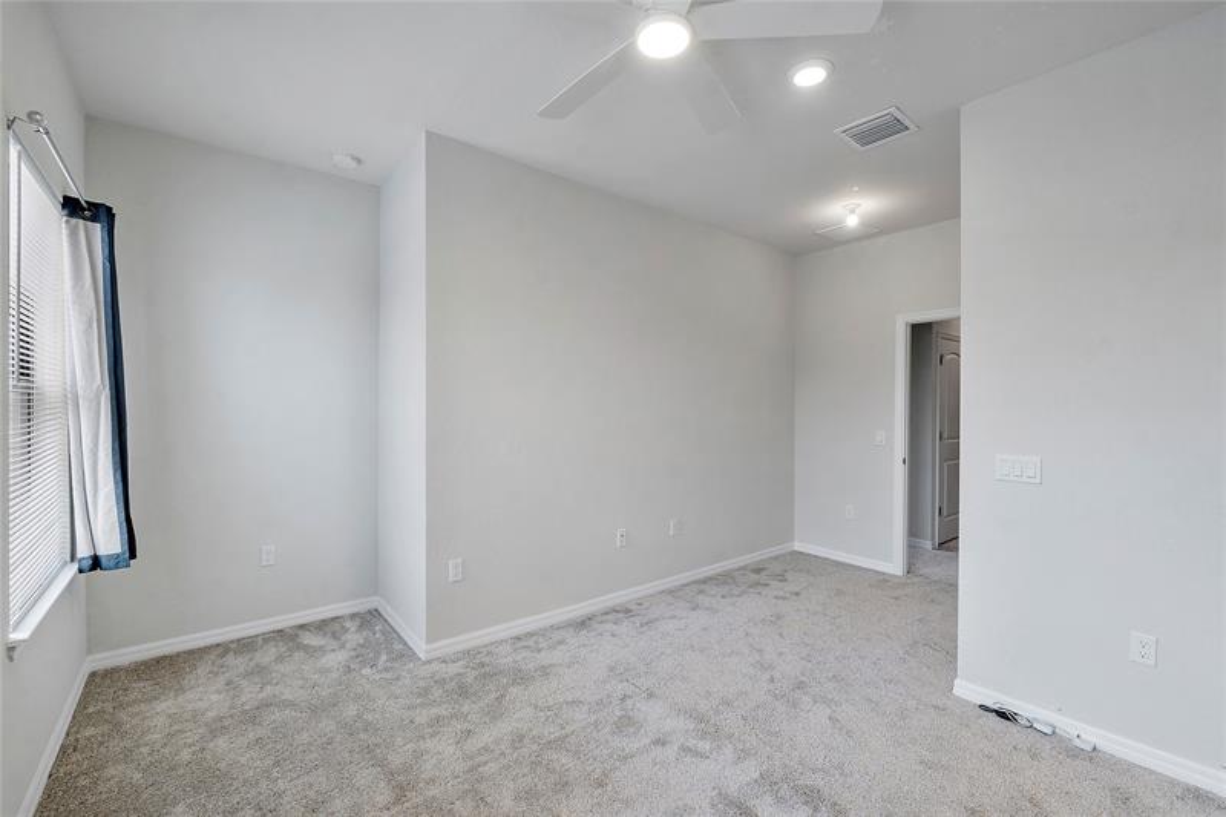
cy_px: 408
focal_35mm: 15
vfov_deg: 77.3
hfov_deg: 100.4
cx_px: 613
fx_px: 511
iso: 160
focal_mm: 10
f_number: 11
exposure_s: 1/13
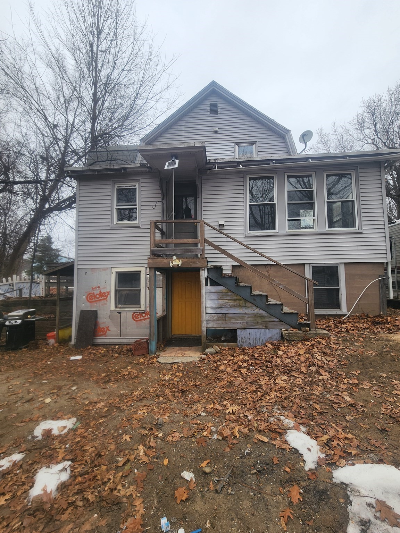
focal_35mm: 13
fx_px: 200
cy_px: 266
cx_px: 200
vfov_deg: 106.2
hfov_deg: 89.9
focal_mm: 2.2
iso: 50
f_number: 2.2
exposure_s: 1/528
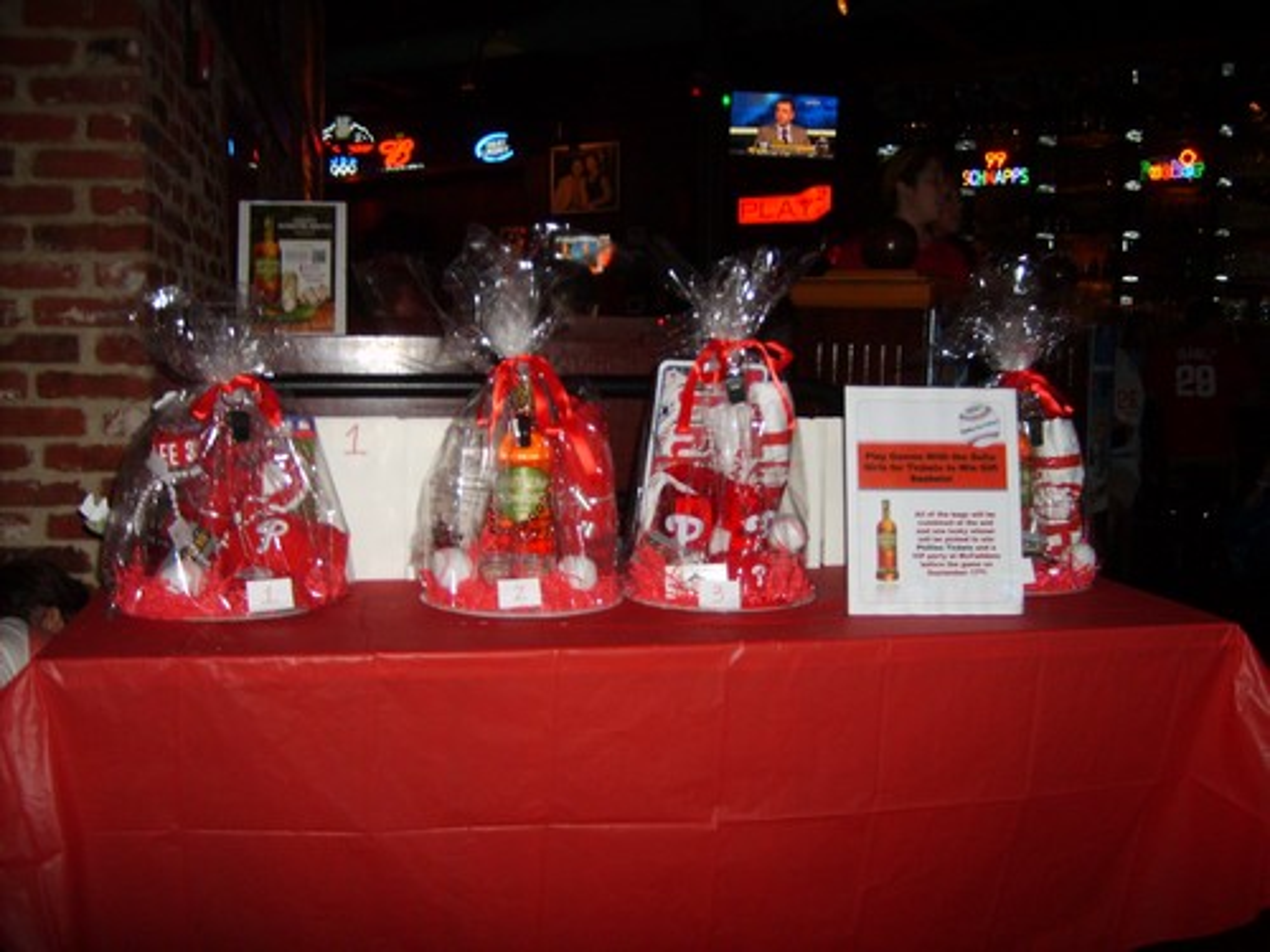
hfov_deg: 52.6
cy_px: 476
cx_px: 635
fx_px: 1284
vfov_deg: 40.7
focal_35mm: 35
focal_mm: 5.8
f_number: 2.8
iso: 100
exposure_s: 1/45
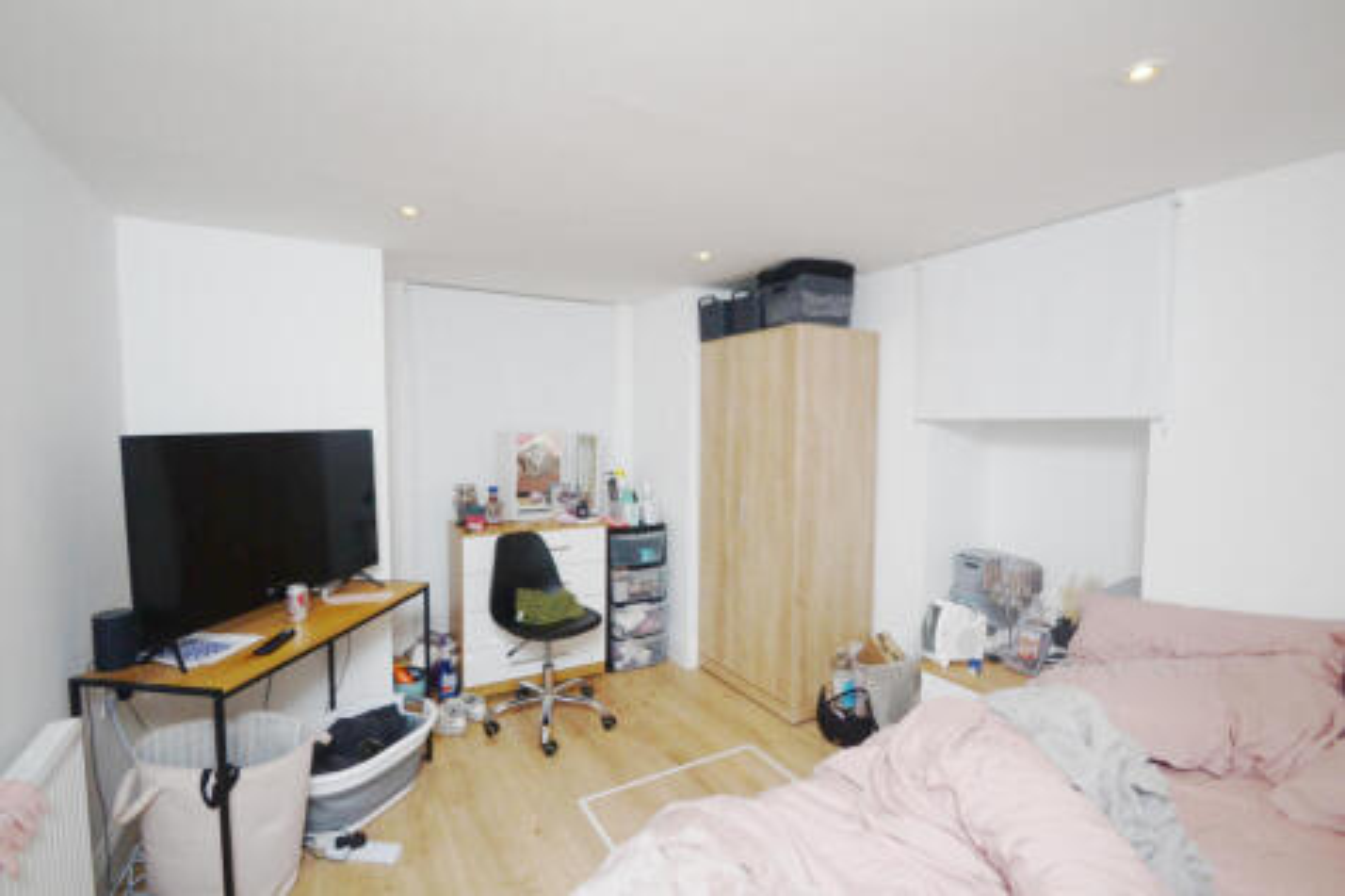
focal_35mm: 15
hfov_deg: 100.4
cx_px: 672
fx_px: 560
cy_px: 448
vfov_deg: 77.3
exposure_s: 1/200
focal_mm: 10
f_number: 5.6
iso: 400
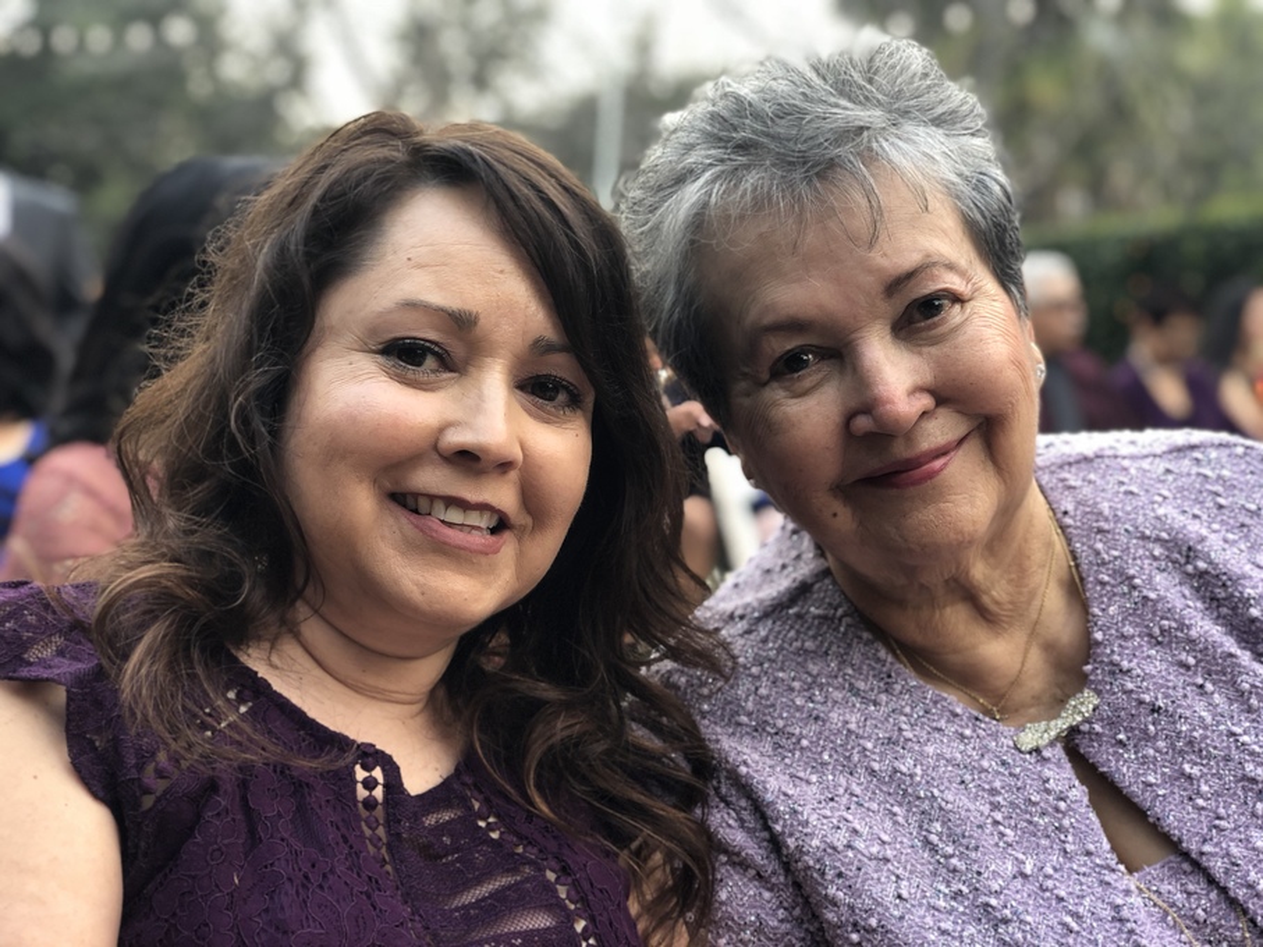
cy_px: 474
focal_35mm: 52
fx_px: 1897
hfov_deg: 36.8
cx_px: 632
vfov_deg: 28.0
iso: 32
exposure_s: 1/60
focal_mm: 6
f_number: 2.4
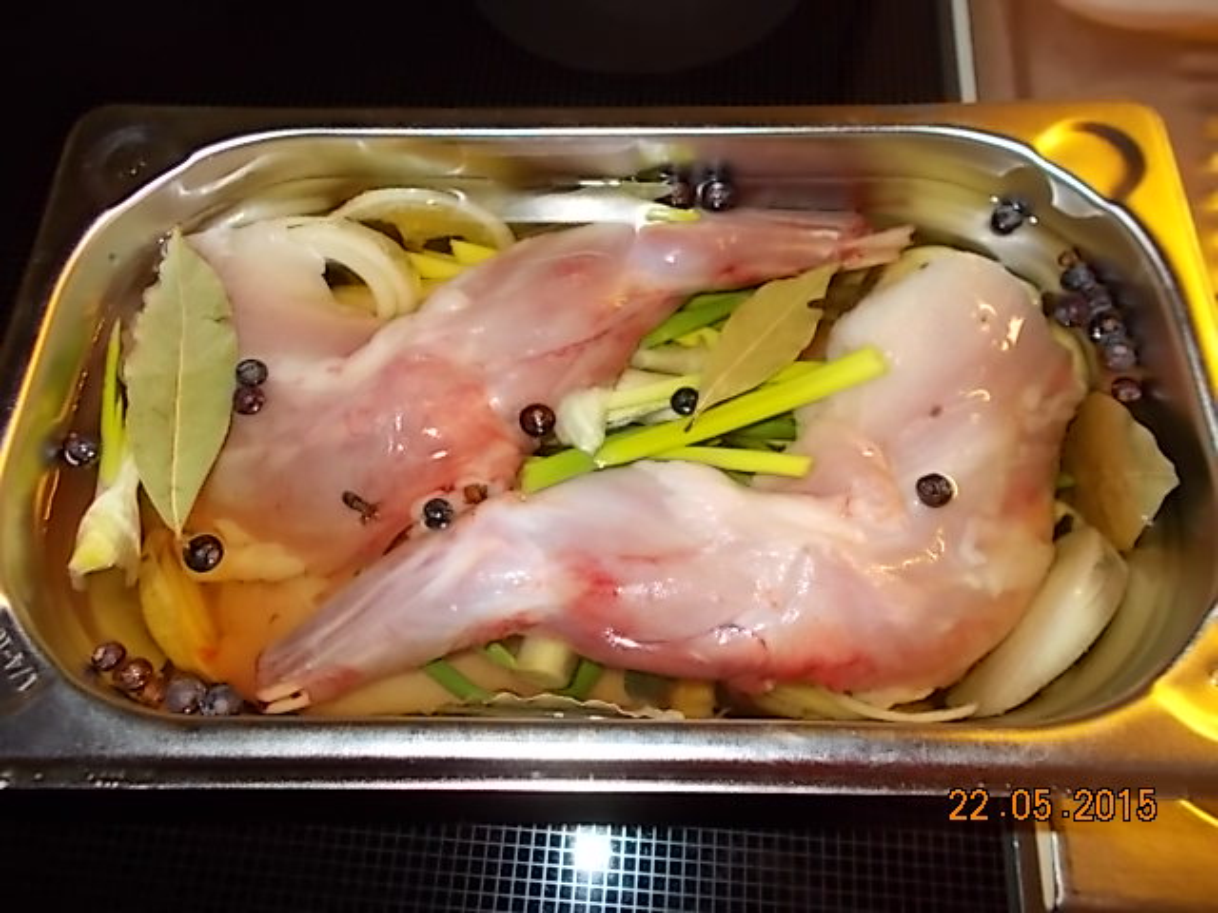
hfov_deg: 67.3
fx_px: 915
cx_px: 609
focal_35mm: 26
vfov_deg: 53.1
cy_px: 456
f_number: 3.2
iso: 200
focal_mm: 4.6
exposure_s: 1/25
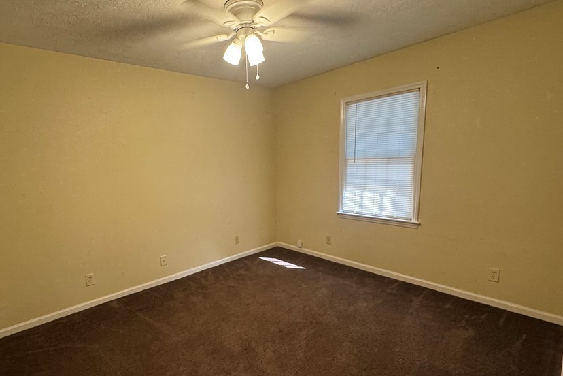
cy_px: 210
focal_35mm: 18
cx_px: 238
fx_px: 281
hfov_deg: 89.3
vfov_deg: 67.2
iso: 250
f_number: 2.2
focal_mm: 2.22
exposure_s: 1/60
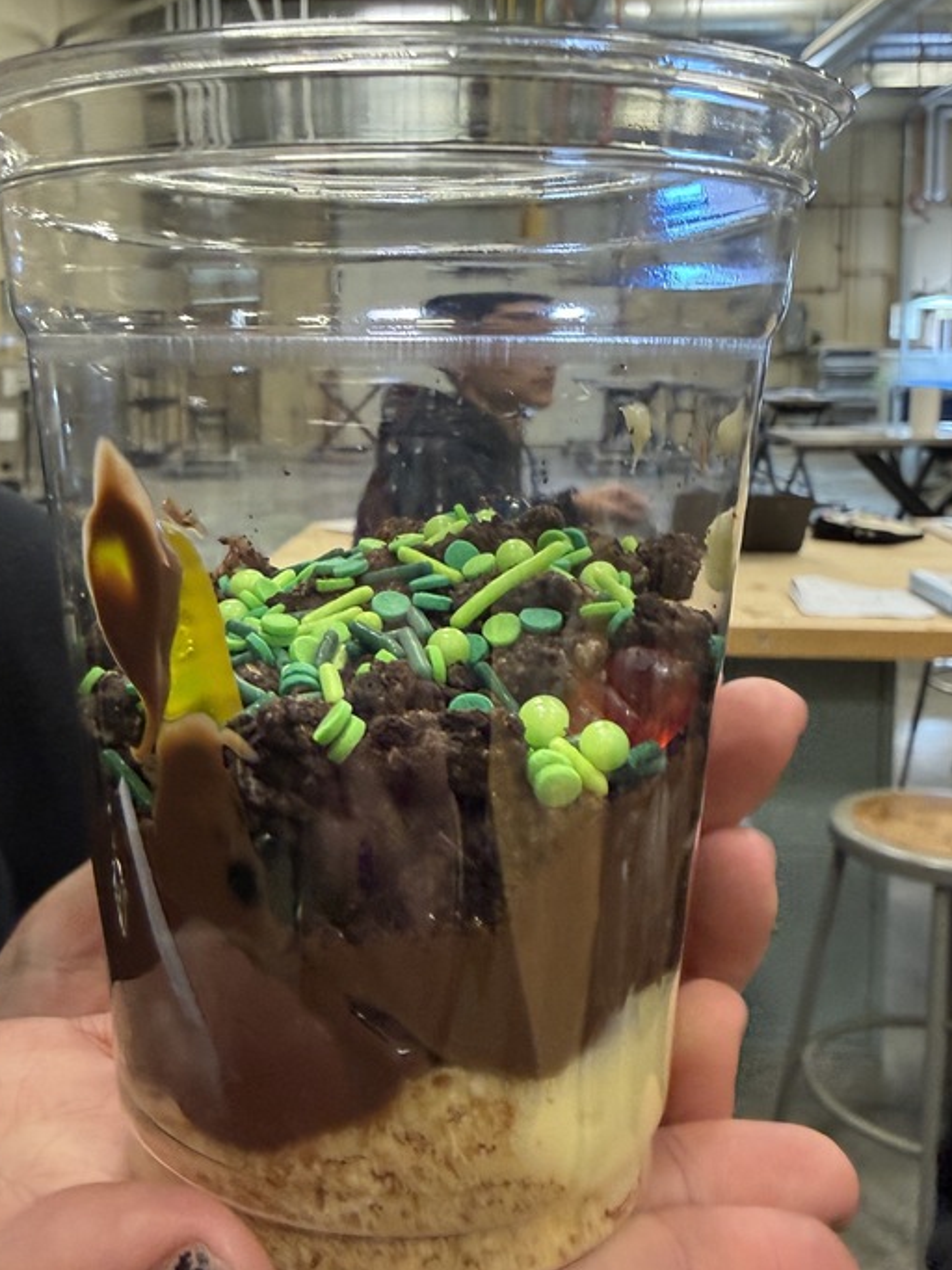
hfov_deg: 39.5
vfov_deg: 51.3
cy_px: 589
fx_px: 1320
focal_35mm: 36
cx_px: 389
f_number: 2.2
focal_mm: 2.22
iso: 320
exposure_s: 1/120
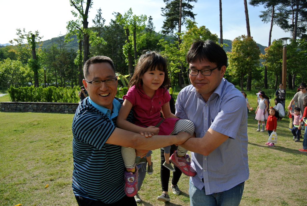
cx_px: 154
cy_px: 103
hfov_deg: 63.6
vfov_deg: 45.1
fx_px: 248
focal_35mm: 29
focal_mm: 11
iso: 100
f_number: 4
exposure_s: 1/1000
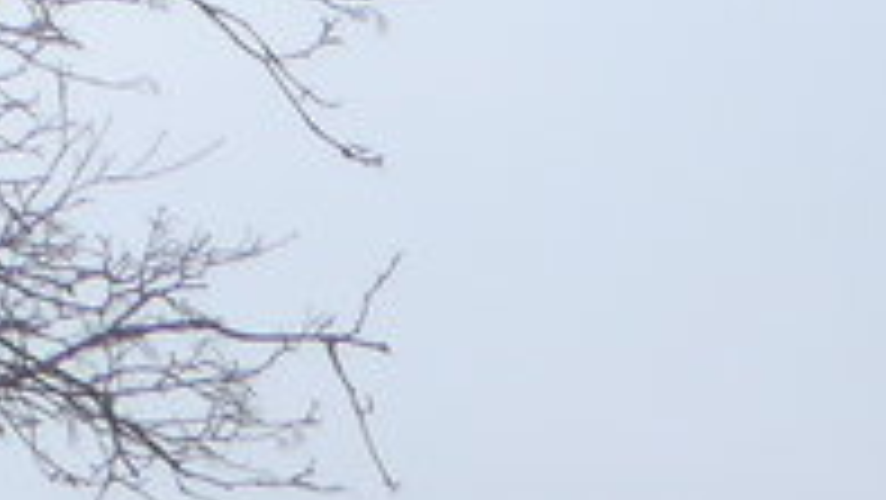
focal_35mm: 259
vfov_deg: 4.4
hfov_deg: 7.9
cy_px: 1869
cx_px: 1803
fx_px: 6087
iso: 80
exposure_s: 1/1600
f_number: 2.6
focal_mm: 8.4
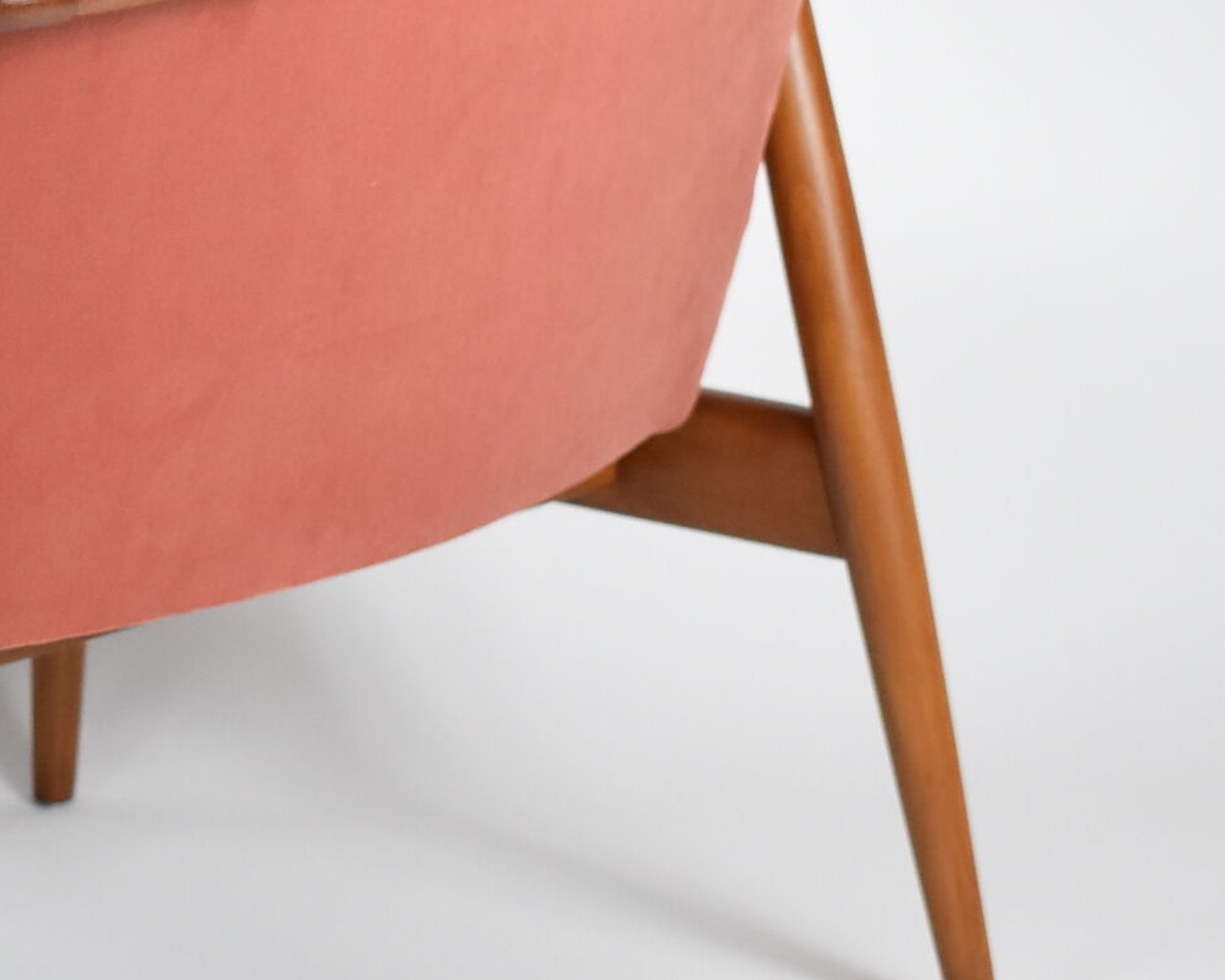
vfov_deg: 10.4
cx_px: -55
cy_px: 283
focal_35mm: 149
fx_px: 5403
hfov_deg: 12.7
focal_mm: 34
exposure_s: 1/125
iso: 1000
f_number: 4.5
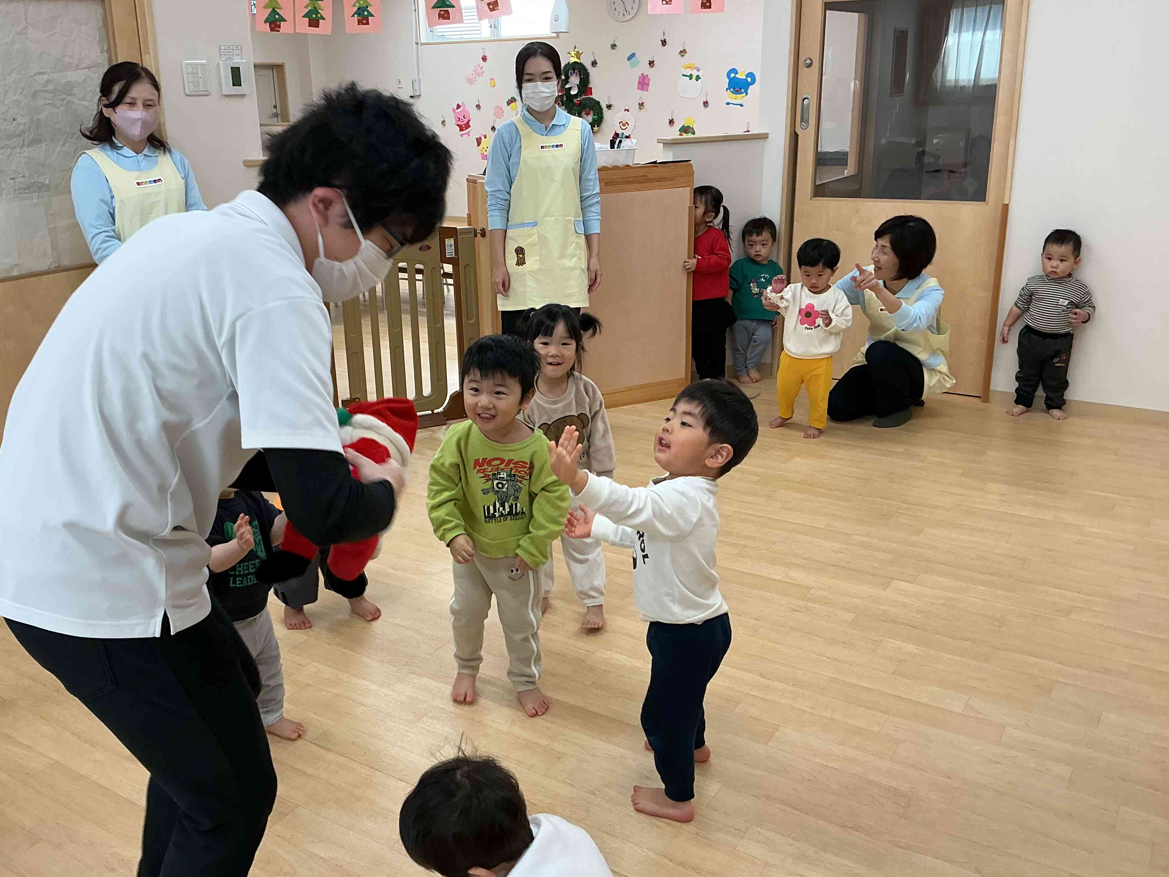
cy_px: 427
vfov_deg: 44.2
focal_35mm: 32
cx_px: 529
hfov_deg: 56.7
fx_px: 1081
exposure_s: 1/120
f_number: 1.8
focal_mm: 3
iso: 64
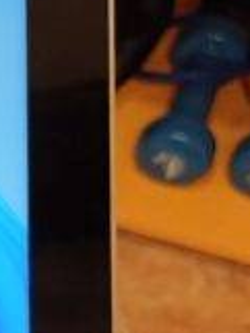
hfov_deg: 7.7
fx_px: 1712
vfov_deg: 10.8
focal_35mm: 178
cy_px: 463
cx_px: -375
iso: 481
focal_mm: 4.27
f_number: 1.8
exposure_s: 1/25
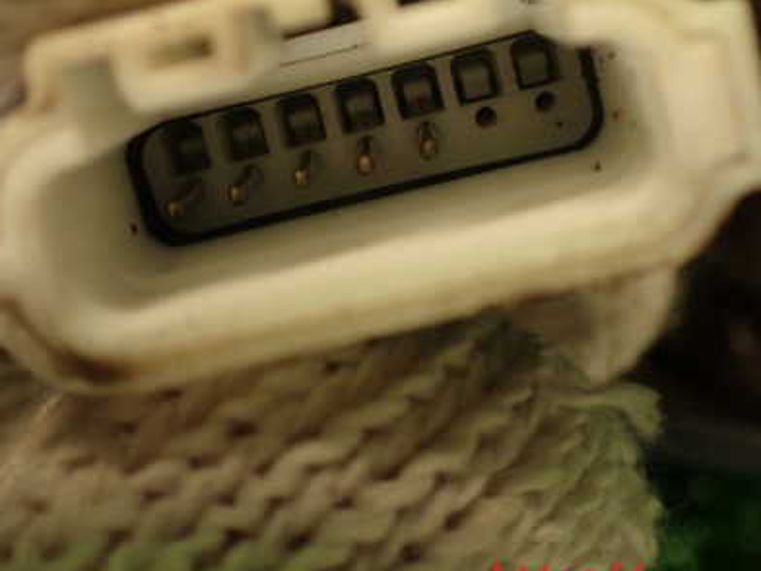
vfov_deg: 29.4
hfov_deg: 38.9
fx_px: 1077
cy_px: 171
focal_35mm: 49
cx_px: 349
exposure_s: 1/40
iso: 200
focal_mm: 5.79
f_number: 2.4
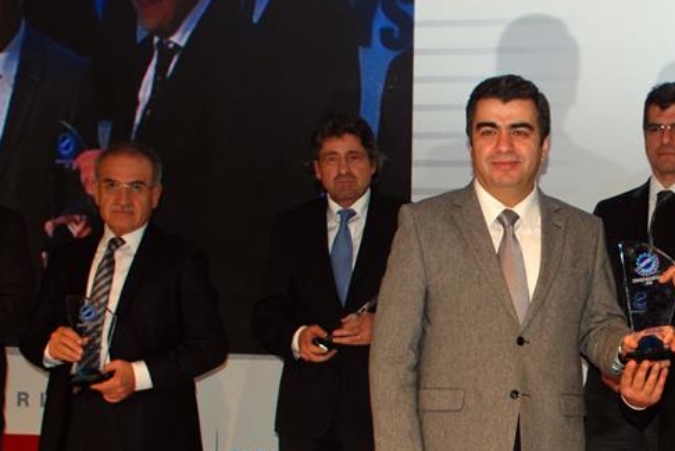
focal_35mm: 85
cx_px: 665
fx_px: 1595
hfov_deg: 23.0
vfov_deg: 16.0
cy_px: 369
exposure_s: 1/60
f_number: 4
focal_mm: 24
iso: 200
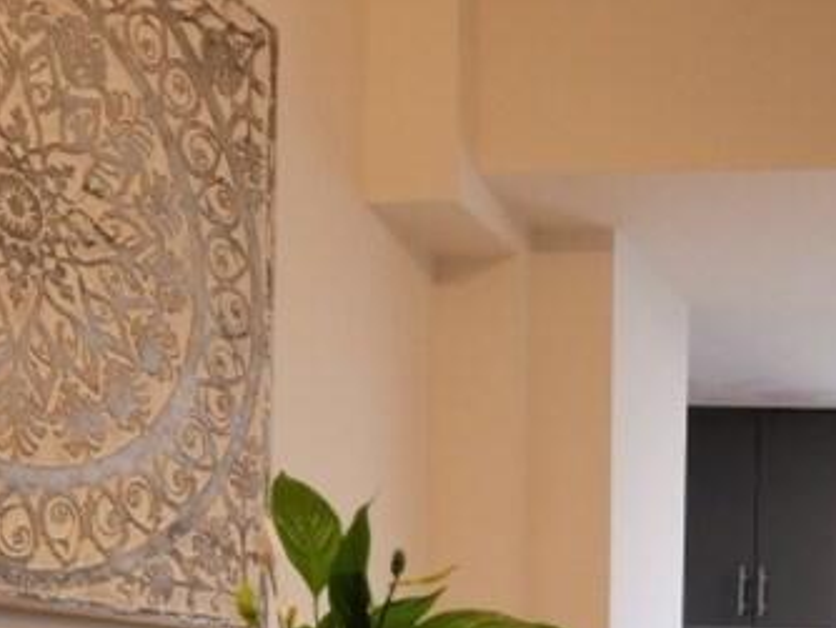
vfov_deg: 26.6
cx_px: 1011
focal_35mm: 49
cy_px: 737
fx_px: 1184
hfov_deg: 32.1
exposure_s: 1/60
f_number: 4
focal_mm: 8
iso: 500
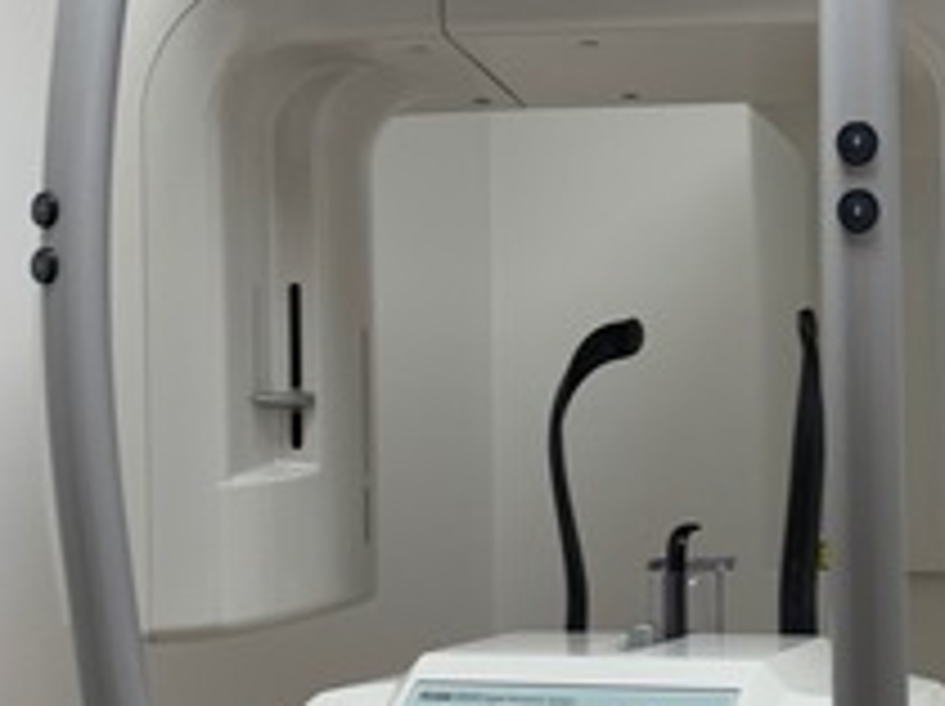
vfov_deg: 22.9
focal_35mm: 64
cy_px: 416
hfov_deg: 29.6
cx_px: 752
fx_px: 1745
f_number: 1.8
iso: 50
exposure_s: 1/50
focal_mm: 4.25
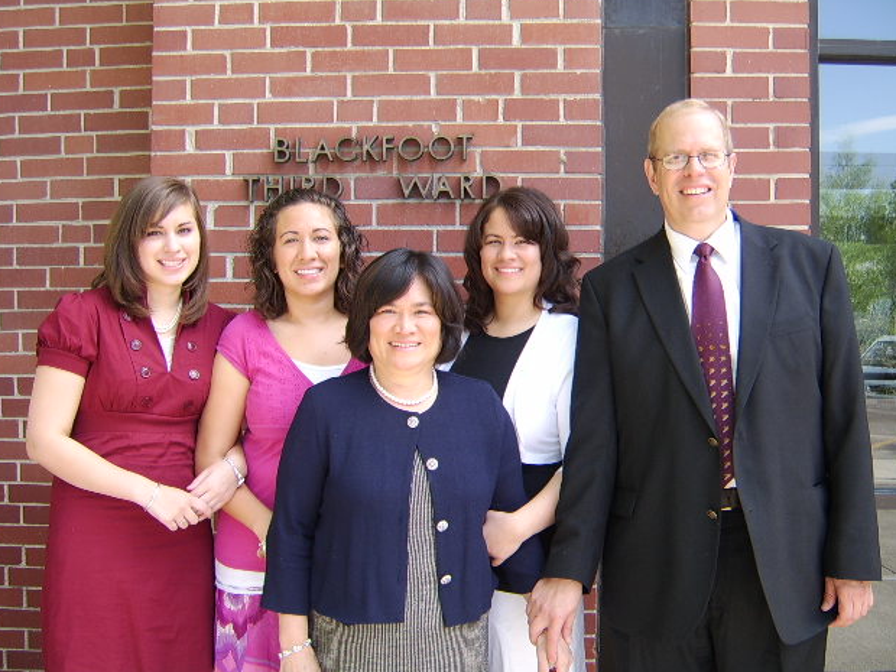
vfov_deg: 44.2
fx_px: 828
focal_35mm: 32
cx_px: 442
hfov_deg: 56.8
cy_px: 338
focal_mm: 8.13
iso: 71
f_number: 2.7
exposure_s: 1/176
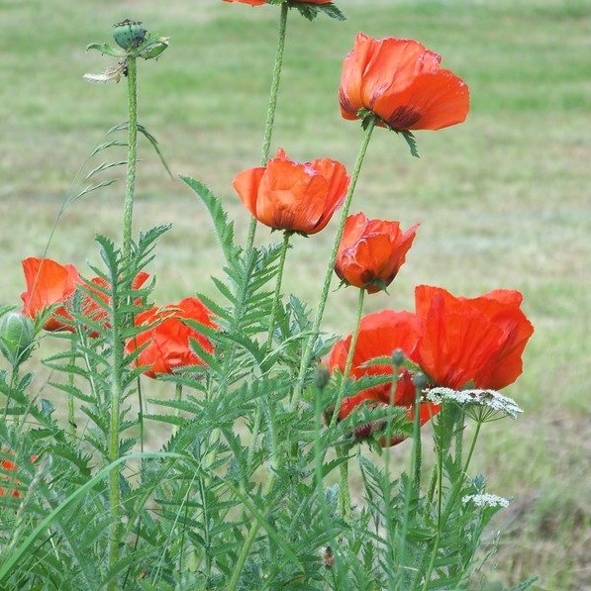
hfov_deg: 6.3
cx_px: 296
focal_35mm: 277
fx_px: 5351
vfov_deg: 6.3
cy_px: 266
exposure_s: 1/100
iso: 64
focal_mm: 37.4
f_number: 3.6
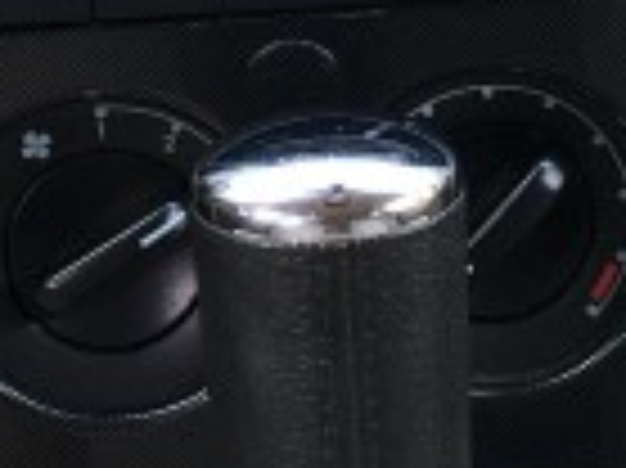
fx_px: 3867
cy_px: -279
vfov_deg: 6.8
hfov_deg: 9.3
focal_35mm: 214
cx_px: 342
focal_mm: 4.15
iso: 25
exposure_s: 1/120
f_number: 2.2
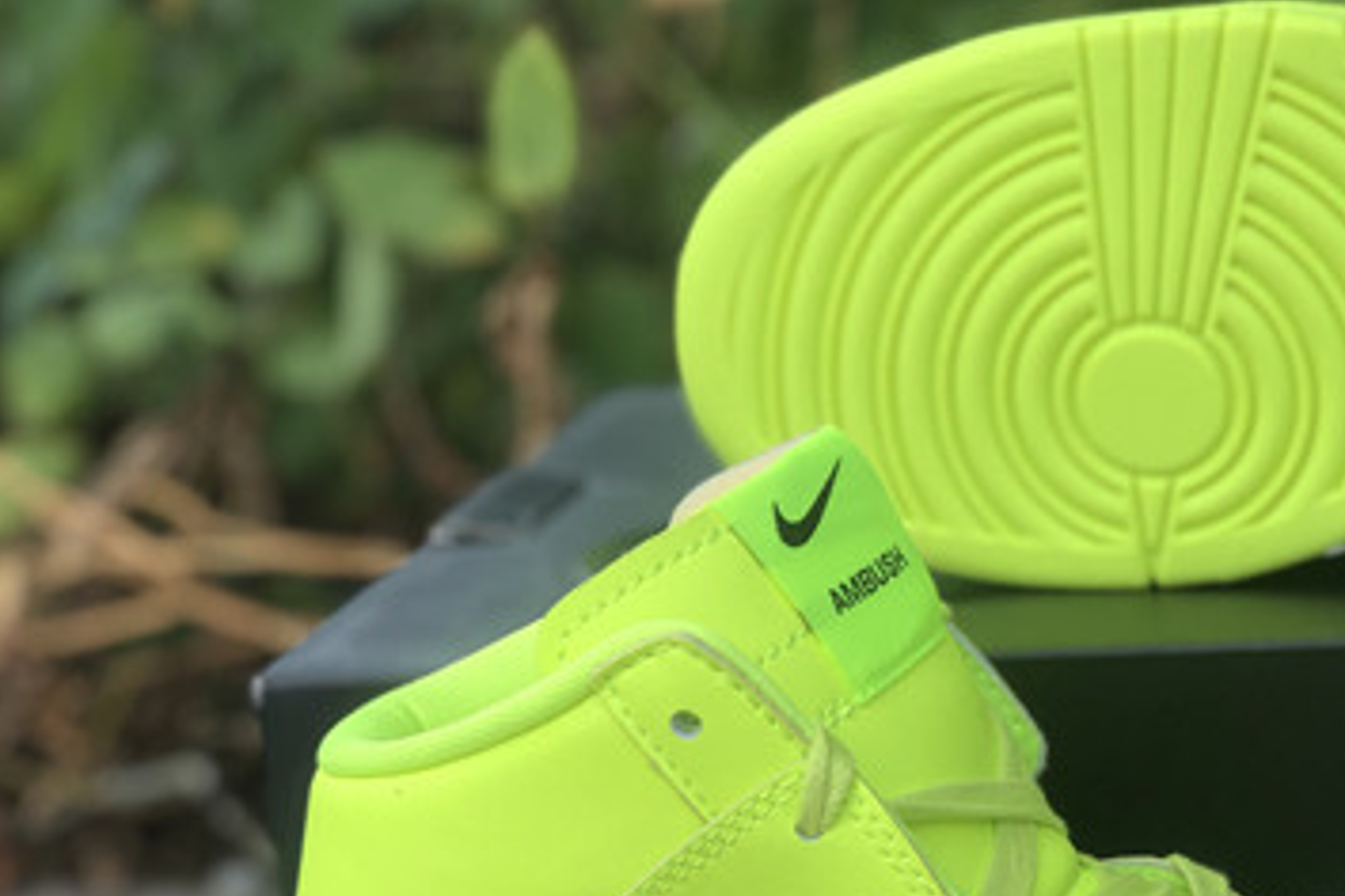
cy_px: 811
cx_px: 1197
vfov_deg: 12.0
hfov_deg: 17.8
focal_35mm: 113
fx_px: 4221
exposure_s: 1/400
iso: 16
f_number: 2.4
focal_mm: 6
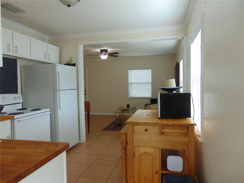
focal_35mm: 25
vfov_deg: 54.9
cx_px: 122
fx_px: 176
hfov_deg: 69.4
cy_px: 92
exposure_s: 1/40
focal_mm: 4.5
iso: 200
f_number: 3
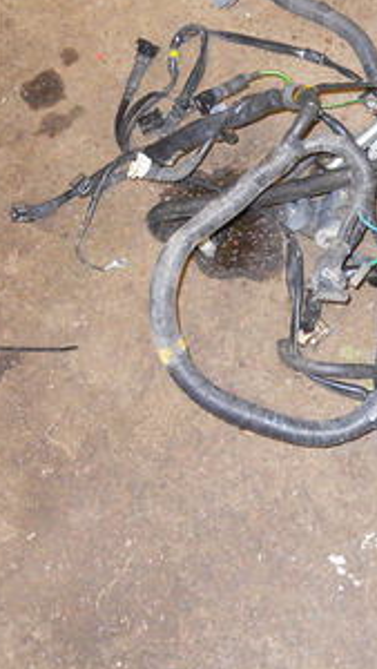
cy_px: 210
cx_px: 381
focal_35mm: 65
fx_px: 1154
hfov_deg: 18.1
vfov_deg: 32.0
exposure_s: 1/25
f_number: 2.7
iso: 400
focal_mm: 5
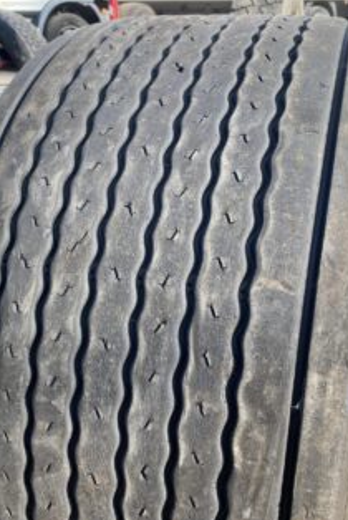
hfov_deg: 36.0
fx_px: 535
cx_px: 169
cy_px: 256
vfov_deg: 51.8
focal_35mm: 37
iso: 32
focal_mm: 4.25
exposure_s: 1/565
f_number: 1.8
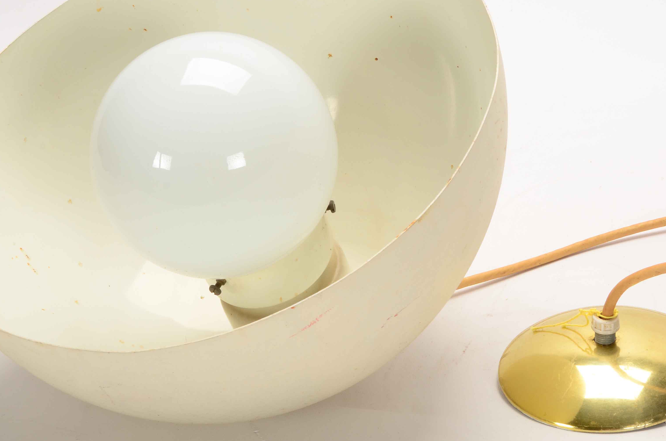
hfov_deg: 17.5
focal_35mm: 117
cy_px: 226
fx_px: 2160
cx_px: 420
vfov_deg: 11.7
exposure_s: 1/160
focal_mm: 48
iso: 200
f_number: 16
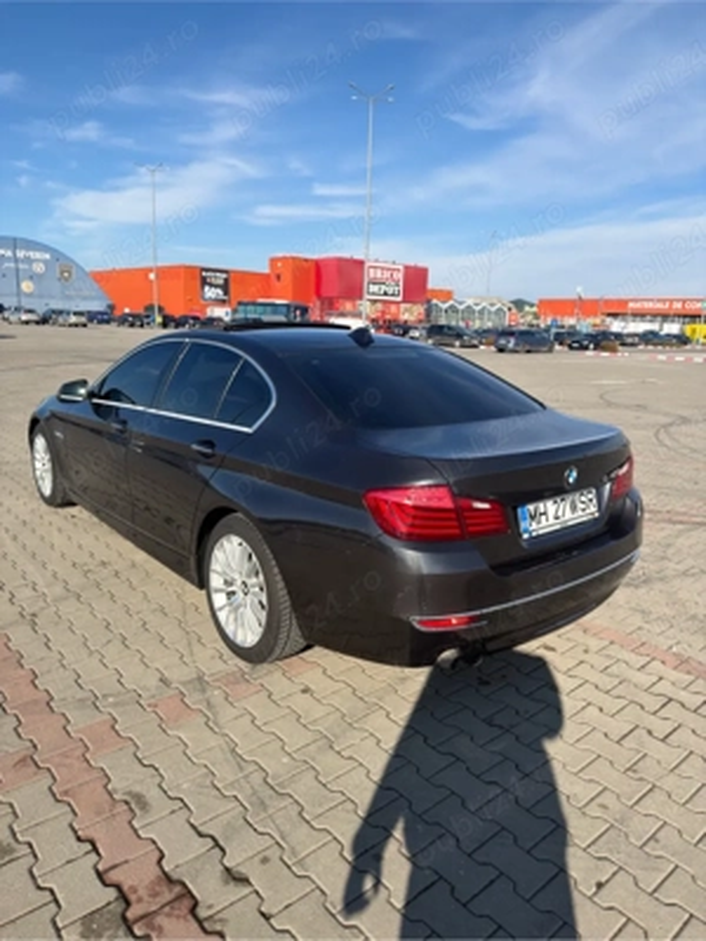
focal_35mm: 24
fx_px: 653
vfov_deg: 71.6
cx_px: 353
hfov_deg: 56.8
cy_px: 470
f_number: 1.78
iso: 64
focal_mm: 6.76
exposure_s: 1/3953
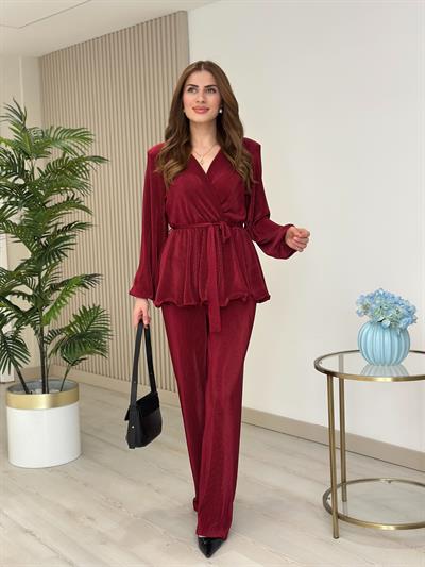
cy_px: 284
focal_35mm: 48
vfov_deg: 39.6
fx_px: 785
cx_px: 212
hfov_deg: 30.3
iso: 80
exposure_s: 1/369
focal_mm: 6.86
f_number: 1.78
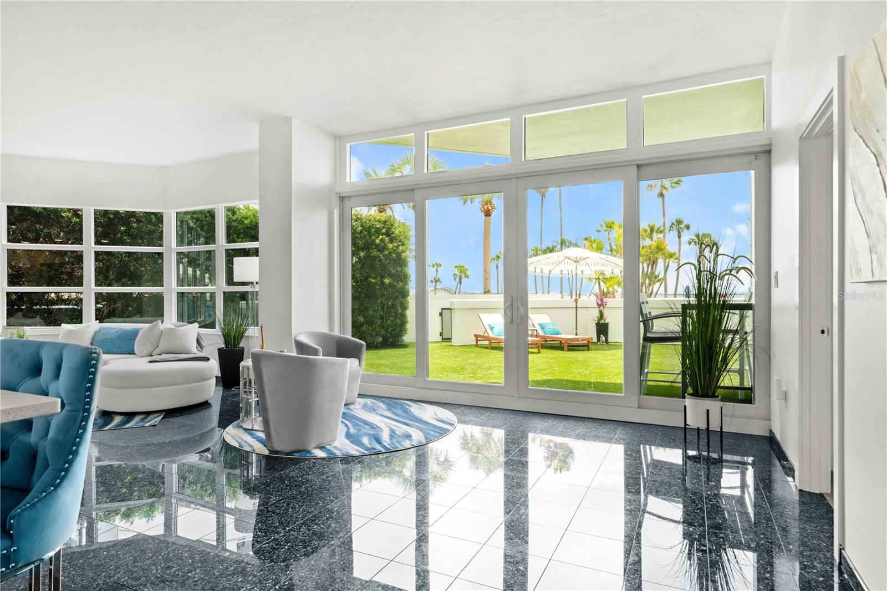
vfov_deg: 61.9
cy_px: 296
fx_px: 493
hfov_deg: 84.0
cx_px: 444
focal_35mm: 20
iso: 250
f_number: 9
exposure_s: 1/25
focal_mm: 20
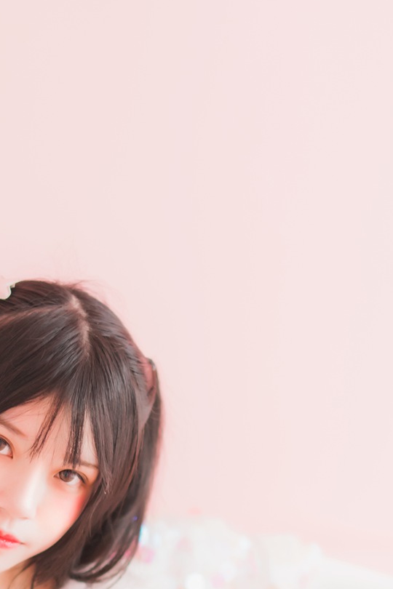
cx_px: 105
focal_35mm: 111
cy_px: 608
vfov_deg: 17.9
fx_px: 1817
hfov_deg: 12.3
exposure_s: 1/80
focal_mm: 50
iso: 800
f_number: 1.4
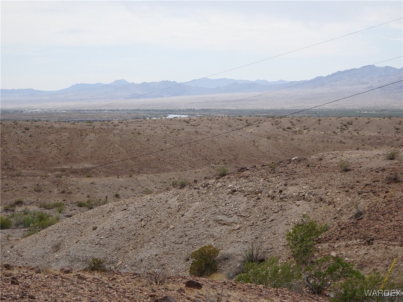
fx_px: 1164
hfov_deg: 19.6
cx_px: 202
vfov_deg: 14.8
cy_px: 151
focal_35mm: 100
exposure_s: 1/400
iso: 80
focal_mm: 17.01
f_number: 5
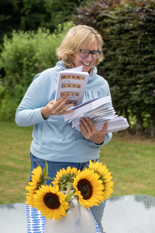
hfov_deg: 19.4
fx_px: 453
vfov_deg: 28.9
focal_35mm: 70
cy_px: 116
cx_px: 78
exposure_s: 1/4000
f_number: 4
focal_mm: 70
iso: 800
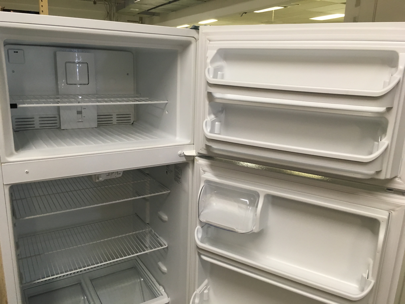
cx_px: 202
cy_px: 152
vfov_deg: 48.2
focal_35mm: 29
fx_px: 339
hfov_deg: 61.7
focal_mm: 4.15
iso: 100
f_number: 2.2
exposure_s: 1/30
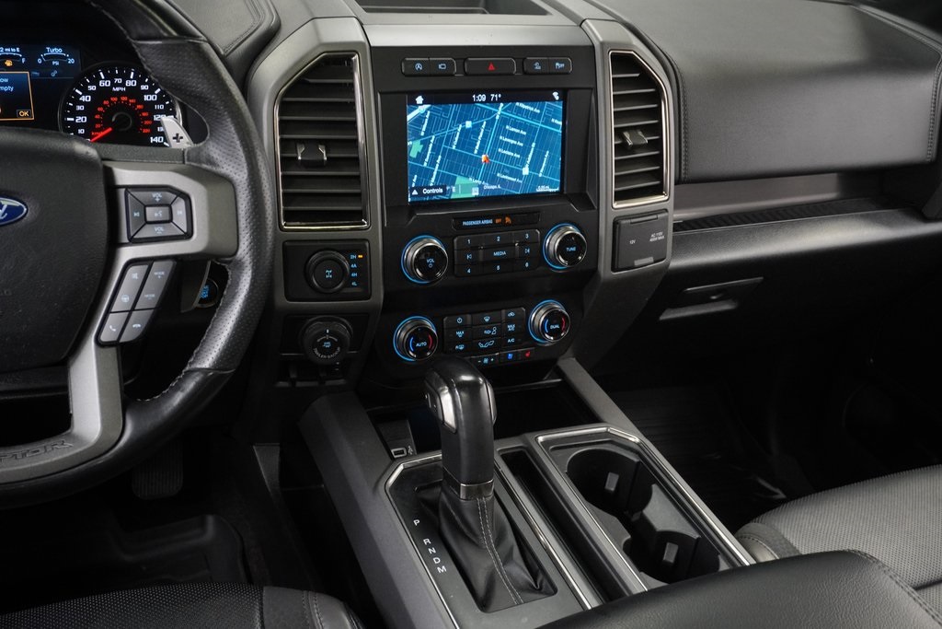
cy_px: 314
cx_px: 471
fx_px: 942
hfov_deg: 53.1
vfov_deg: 36.9
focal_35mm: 36
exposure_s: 1/50
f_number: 4.5
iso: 1600
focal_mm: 24
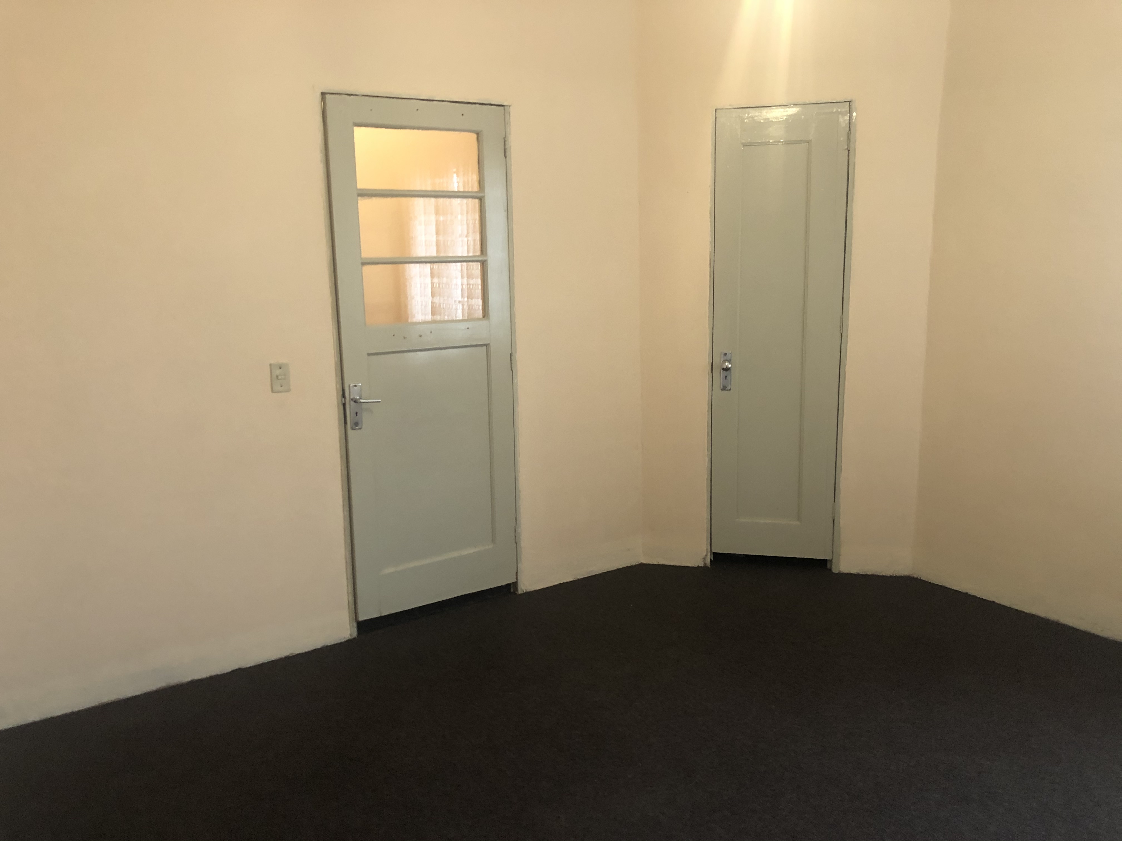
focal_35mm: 28
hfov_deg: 63.4
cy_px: 420
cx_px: 561
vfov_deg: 49.7
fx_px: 908
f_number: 1.8
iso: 50
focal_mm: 4
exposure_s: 1/15
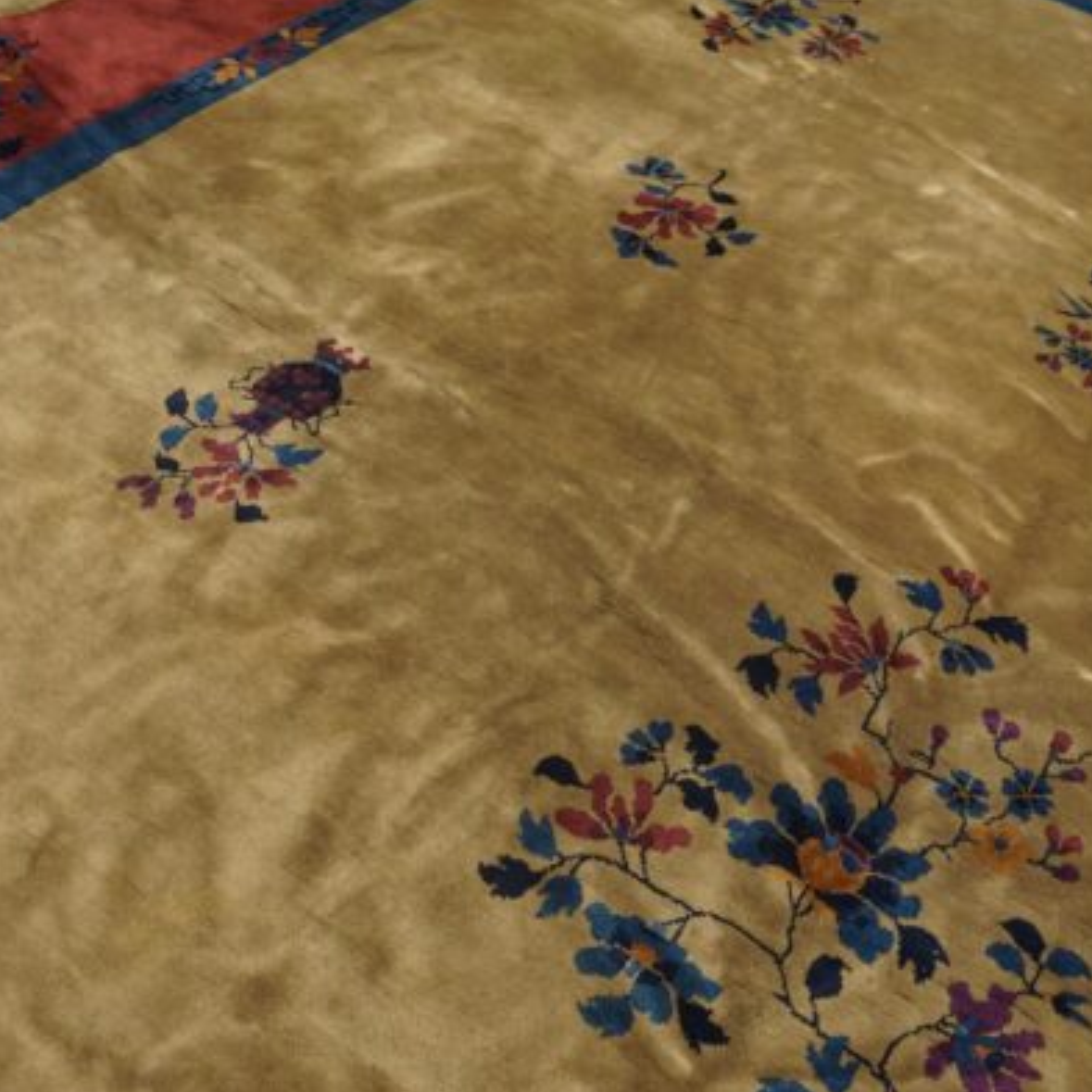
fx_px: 1249
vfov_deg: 47.2
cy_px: 546
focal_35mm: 35
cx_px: 539
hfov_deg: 47.2
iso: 1250
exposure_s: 1/60
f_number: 4
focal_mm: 18
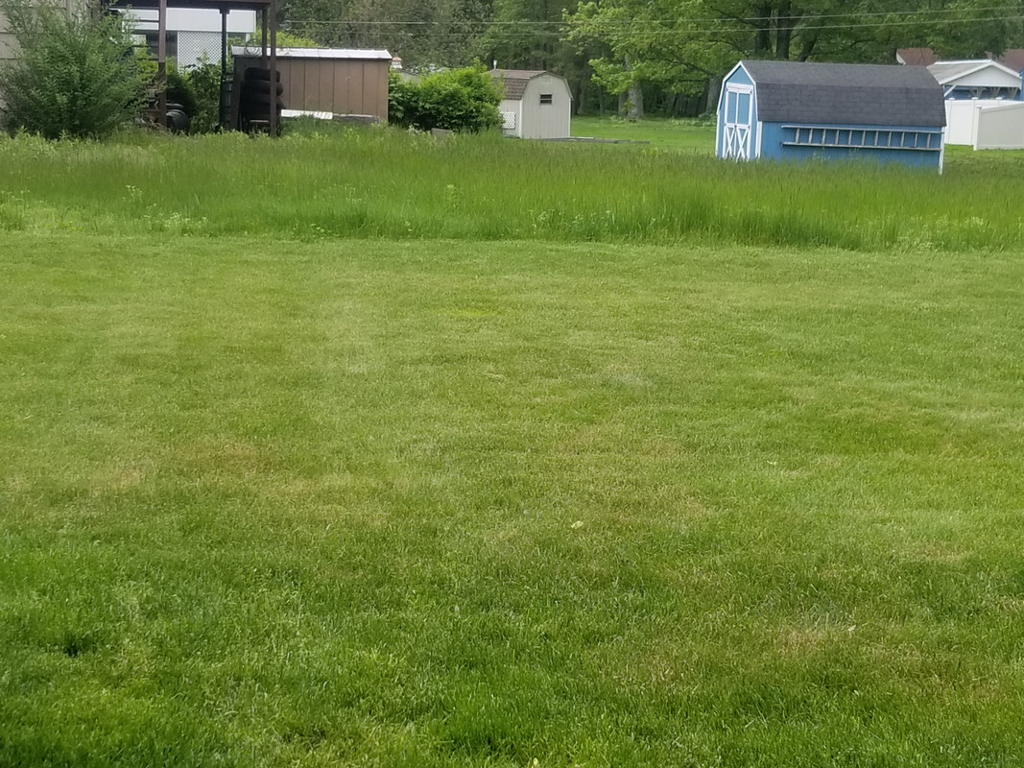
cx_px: 512
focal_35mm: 26
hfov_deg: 67.3
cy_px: 384
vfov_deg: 53.1
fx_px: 769
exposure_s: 1/429
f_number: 1.7
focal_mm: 4.25
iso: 50
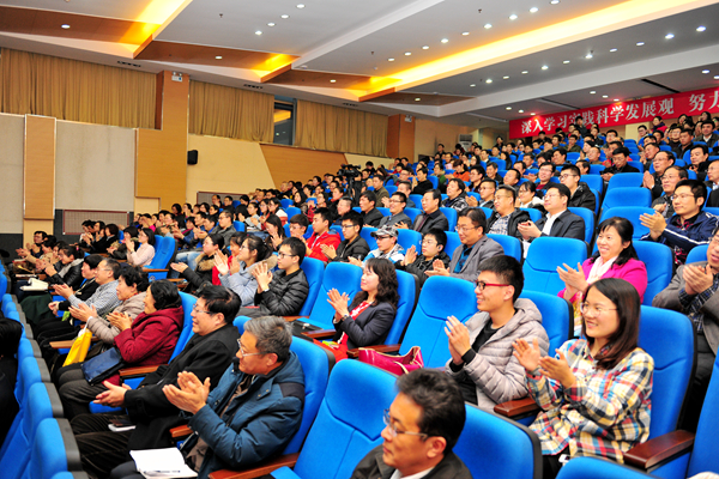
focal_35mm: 27
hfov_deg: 67.4
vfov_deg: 47.9
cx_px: 360
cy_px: 240
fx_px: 539
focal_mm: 27
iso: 800
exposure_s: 1/125
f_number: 2.8
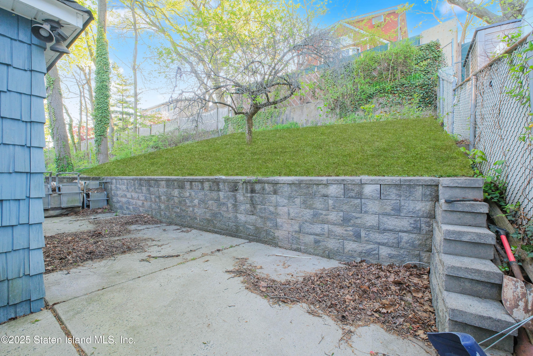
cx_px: 266
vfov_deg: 77.3
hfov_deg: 100.4
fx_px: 222
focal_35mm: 15
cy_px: 178
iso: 1250
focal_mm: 10
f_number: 8
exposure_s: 1/60
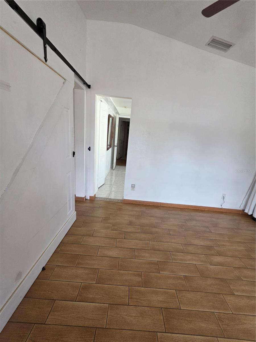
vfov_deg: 106.2
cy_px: 171
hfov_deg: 89.9
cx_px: 128
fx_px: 128
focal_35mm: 13
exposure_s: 1/240
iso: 400
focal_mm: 2.2
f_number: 1.9
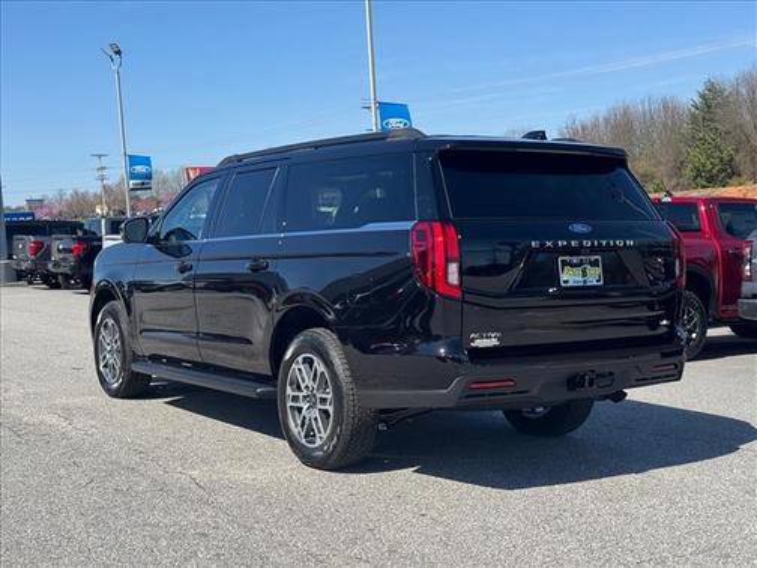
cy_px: 284
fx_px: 1050
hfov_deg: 39.7
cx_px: 378
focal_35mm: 48
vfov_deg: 30.3
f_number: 1.78
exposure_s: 1/3610
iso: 64
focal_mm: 6.76
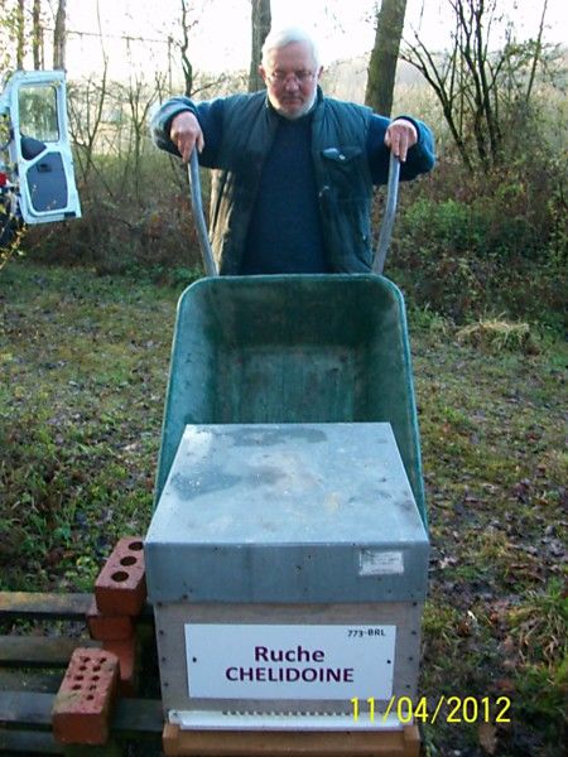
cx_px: 284
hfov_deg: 41.8
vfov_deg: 54.0
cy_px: 378
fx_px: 744
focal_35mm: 34
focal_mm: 5.7
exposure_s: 1/60
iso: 120
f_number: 2.8
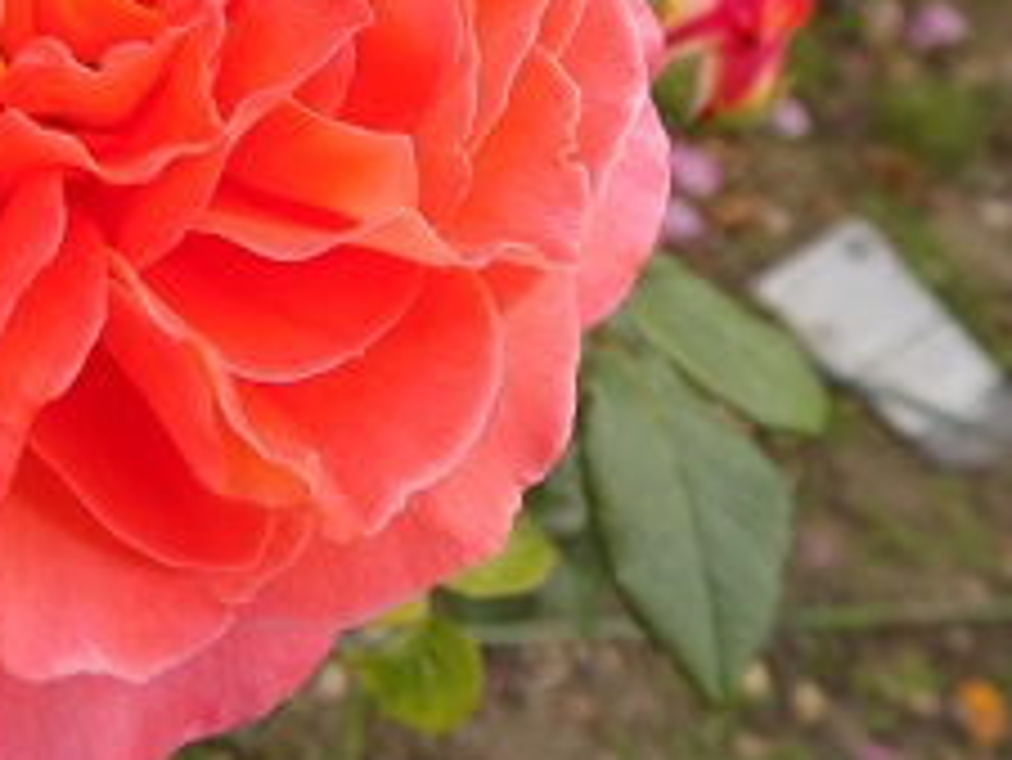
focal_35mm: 49
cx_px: 4
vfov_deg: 28.6
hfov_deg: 35.3
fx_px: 1433
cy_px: 81
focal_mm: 4
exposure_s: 1/80
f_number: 3.1
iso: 80
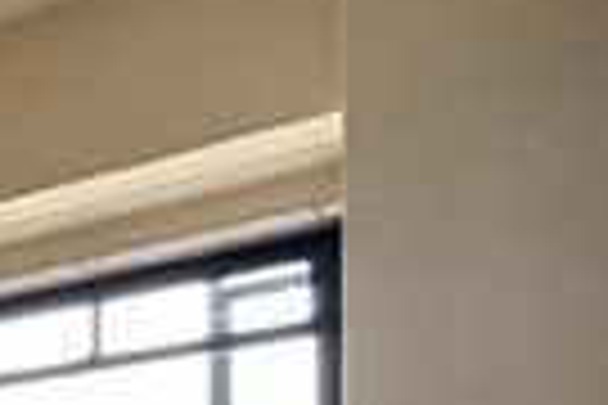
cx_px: -662
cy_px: 688
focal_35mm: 69
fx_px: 1165
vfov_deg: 16.9
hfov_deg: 17.9
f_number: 2.2
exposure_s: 1/99
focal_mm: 2.22
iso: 125
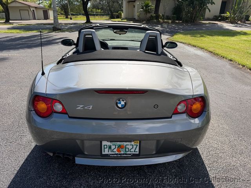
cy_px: 94
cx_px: 126
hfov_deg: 71.6
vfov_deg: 56.8
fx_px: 174
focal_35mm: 24
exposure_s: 1/4405
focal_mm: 6.76
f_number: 1.78
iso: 100
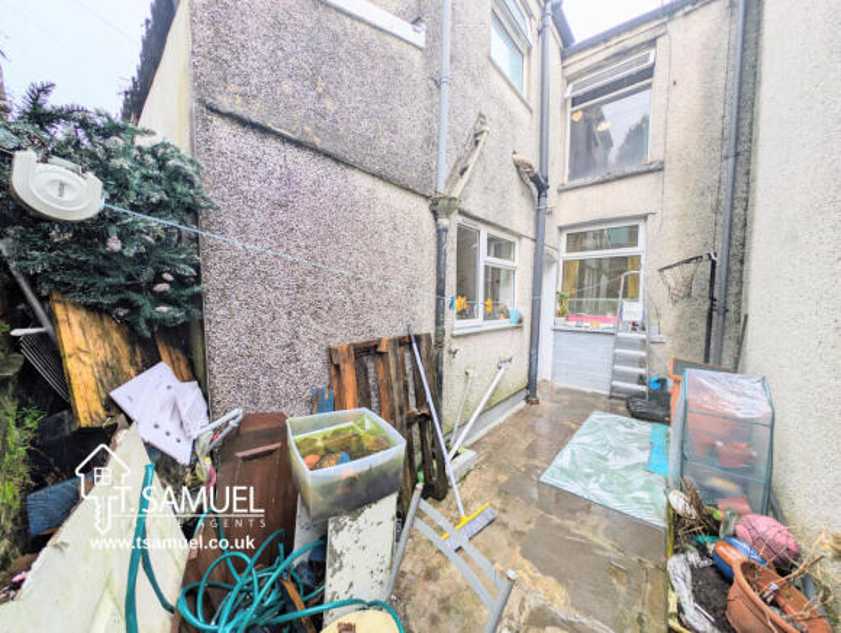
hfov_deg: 110.4
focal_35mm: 12
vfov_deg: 94.7
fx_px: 292
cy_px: 316
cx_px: 420
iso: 33
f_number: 1.95
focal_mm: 2.23
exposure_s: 1/247
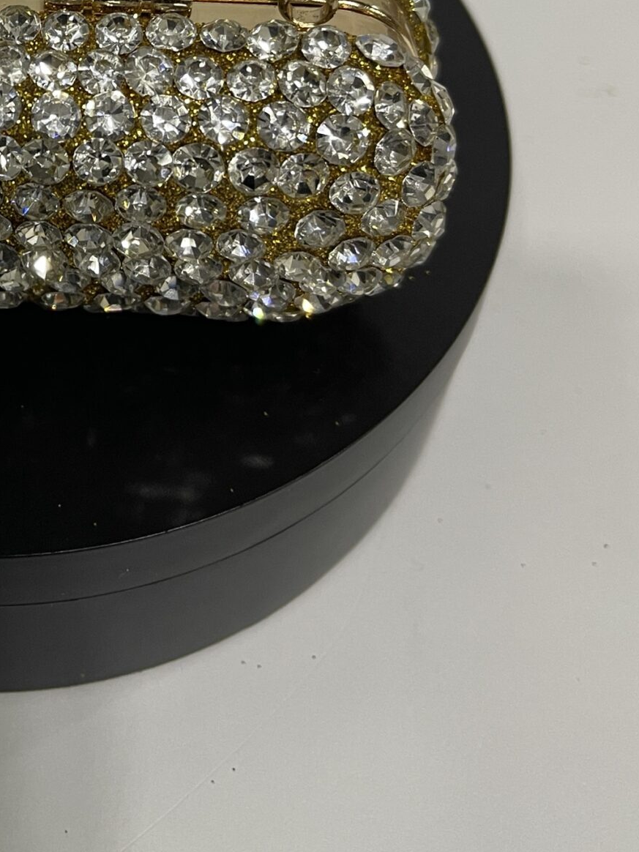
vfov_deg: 32.3
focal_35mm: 55
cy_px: 10
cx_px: -37
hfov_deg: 25.0
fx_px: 1354
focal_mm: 5.1
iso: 100
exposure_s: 1/50
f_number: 1.6
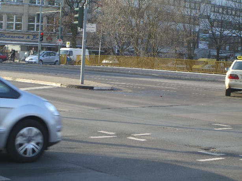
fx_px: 797
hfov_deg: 17.3
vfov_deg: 13.0
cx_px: 121
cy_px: 90
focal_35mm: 114
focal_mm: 23.7
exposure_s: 1/100
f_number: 5.1
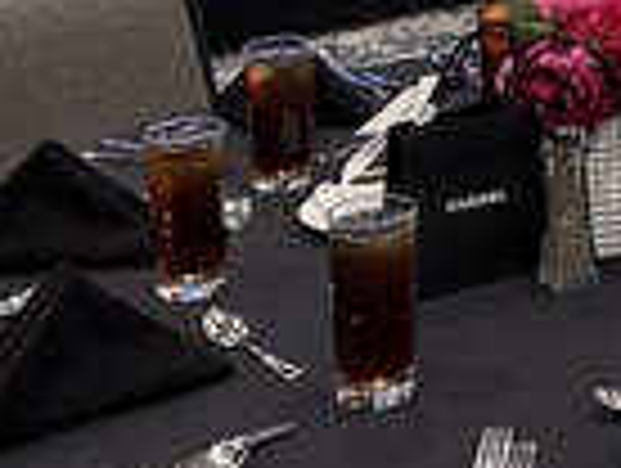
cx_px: 909
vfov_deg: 13.3
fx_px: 1869
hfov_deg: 17.2
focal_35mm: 104
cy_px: -288
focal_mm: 6.86
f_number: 1.78
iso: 160
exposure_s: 1/60
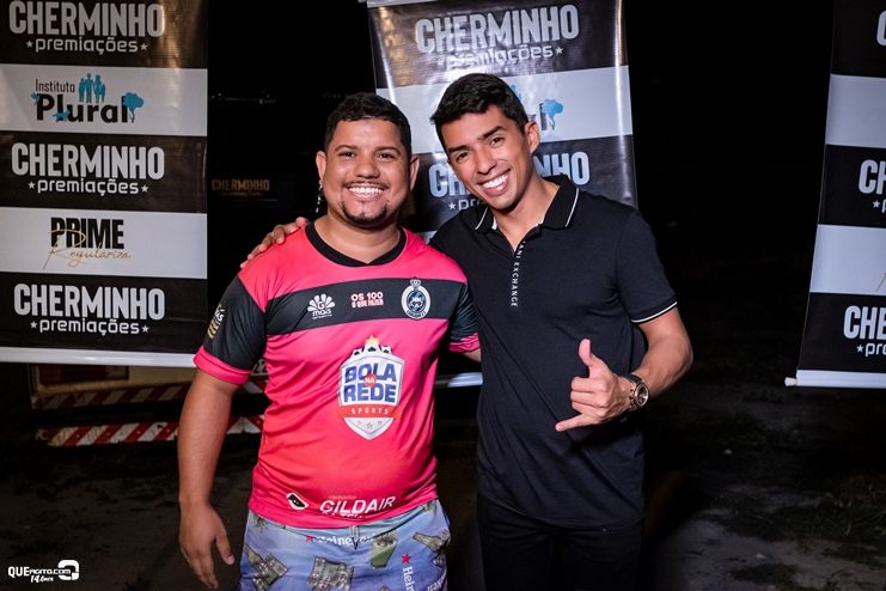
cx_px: 443
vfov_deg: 36.9
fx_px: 886
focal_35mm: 36
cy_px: 296
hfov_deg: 53.1
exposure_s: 1/400
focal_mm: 24
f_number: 2.8
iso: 2500
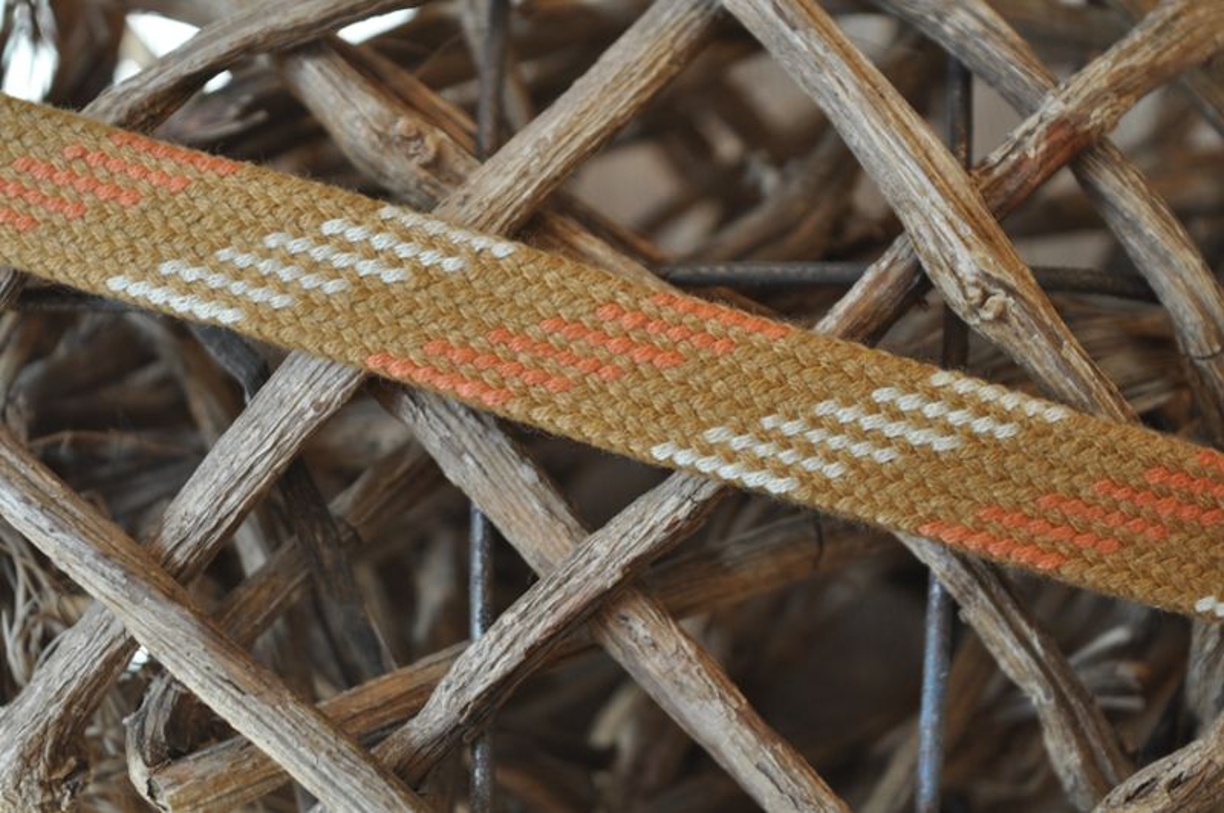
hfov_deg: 26.0
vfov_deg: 17.4
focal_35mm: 78
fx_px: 2648
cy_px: 406
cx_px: 612
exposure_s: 1/60
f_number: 5.6
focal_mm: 52
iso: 500
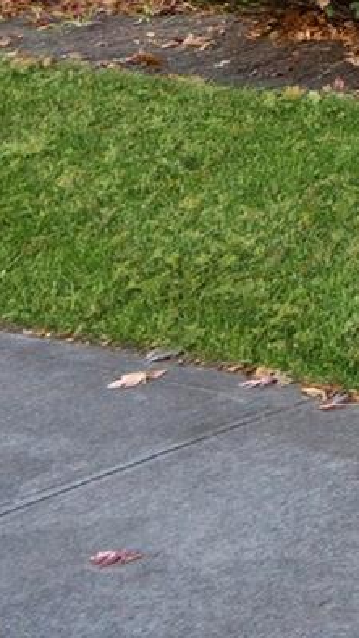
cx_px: 1523
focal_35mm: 87
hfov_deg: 7.6
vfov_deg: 21.3
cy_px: -271
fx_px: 1473
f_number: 5
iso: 1250
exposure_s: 1/800
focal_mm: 16
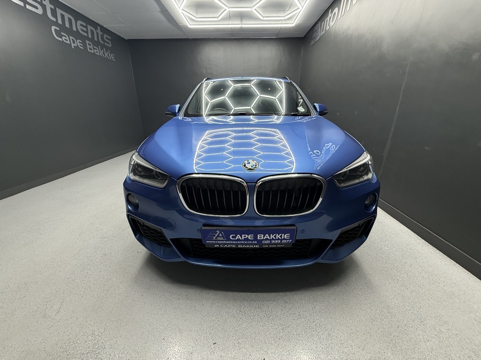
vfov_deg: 85.7
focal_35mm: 14
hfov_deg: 102.1
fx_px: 195
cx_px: 240
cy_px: 180
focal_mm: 2.22
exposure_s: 1/100
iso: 200
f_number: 2.2
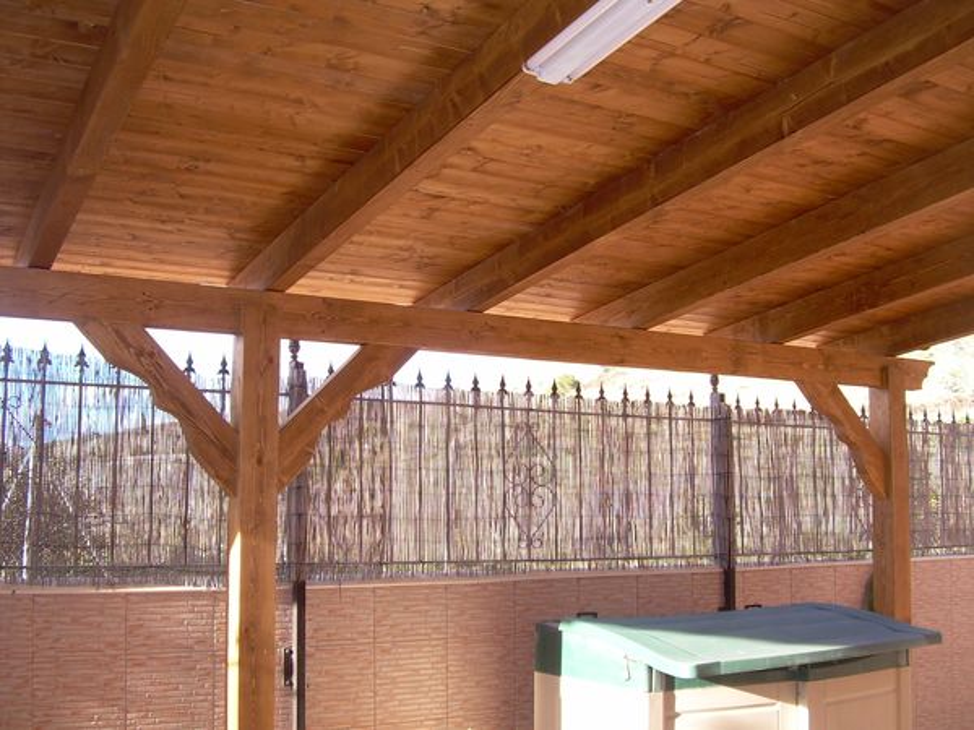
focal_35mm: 38
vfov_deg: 37.7
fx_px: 1069
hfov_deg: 49.0
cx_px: 487
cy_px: 365
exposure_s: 1/115
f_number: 2.8
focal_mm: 6.3
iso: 50
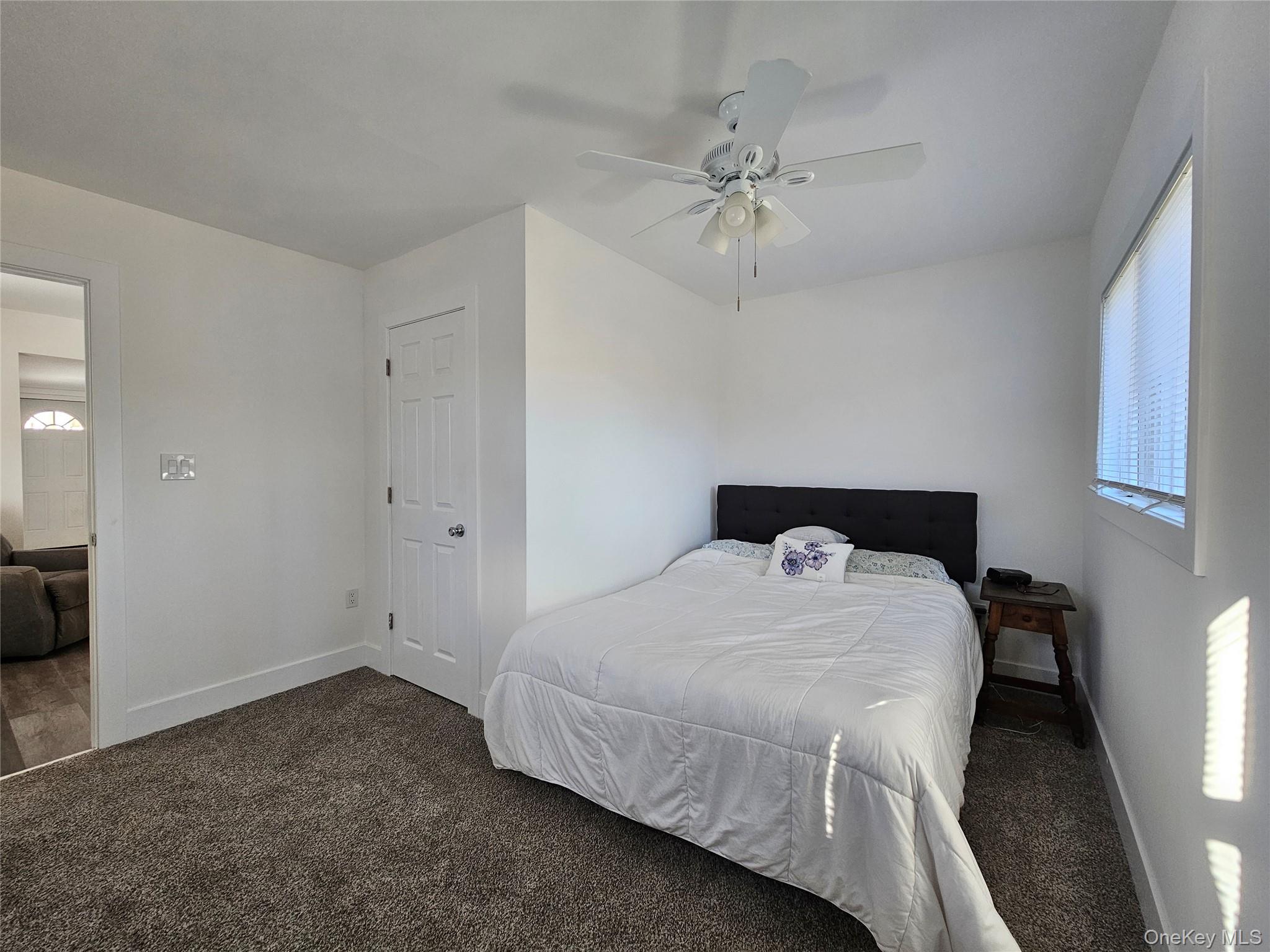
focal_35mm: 13
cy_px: 476
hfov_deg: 106.2
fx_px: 477
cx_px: 635
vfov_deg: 89.9
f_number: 2.2
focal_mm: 2.2
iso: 100
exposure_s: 1/77.4
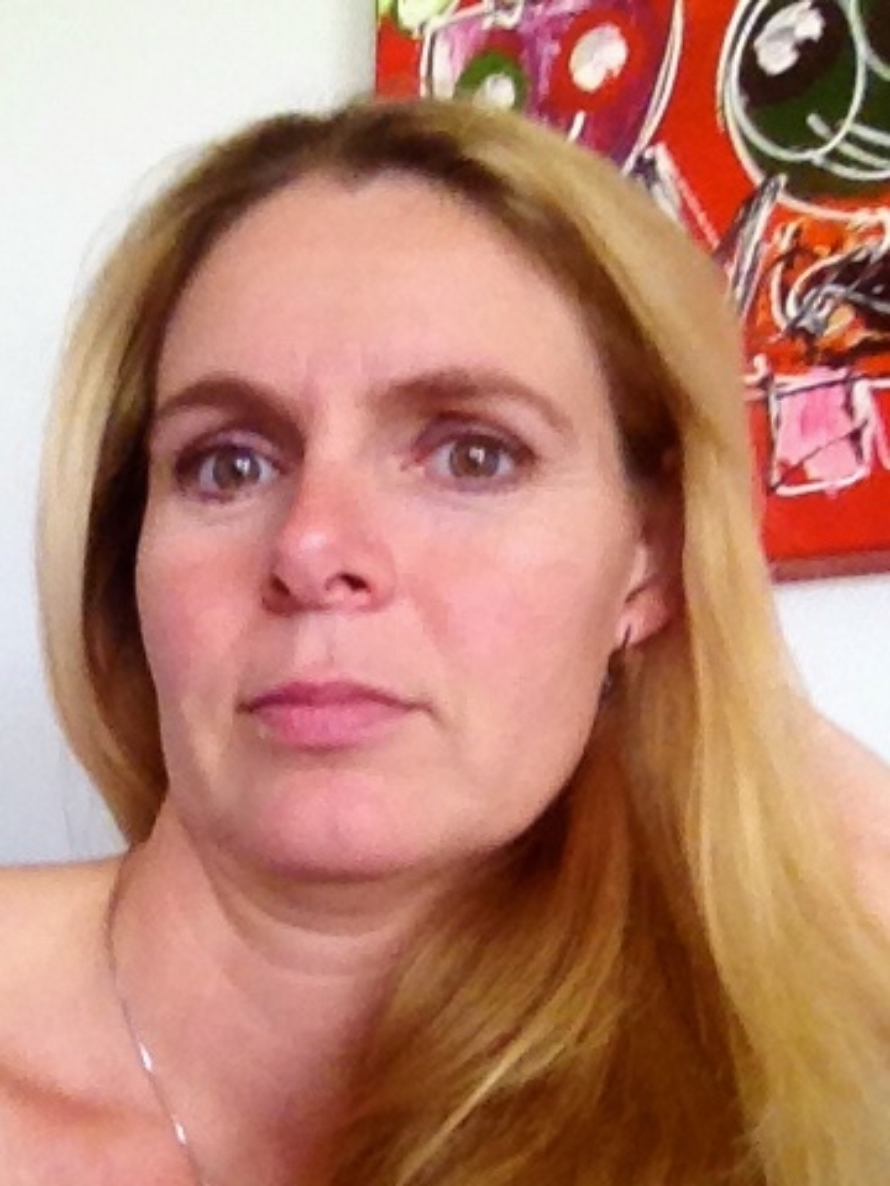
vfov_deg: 40.4
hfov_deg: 30.9
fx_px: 1611
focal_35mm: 47
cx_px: 445
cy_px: 593
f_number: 2.4
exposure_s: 1/30
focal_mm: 1.85
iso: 160
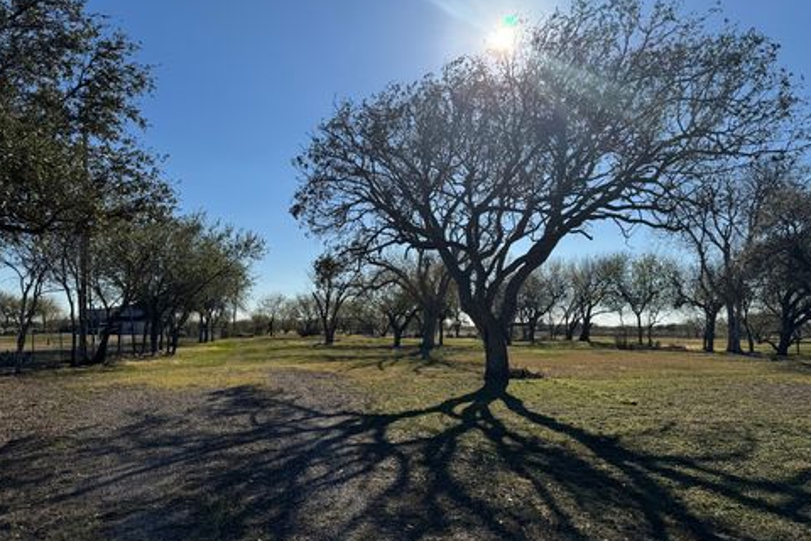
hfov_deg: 69.4
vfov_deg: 49.5
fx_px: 586
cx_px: 406
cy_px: 300
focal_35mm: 26
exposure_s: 1/10417
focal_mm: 6.76
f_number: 1.78
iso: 80
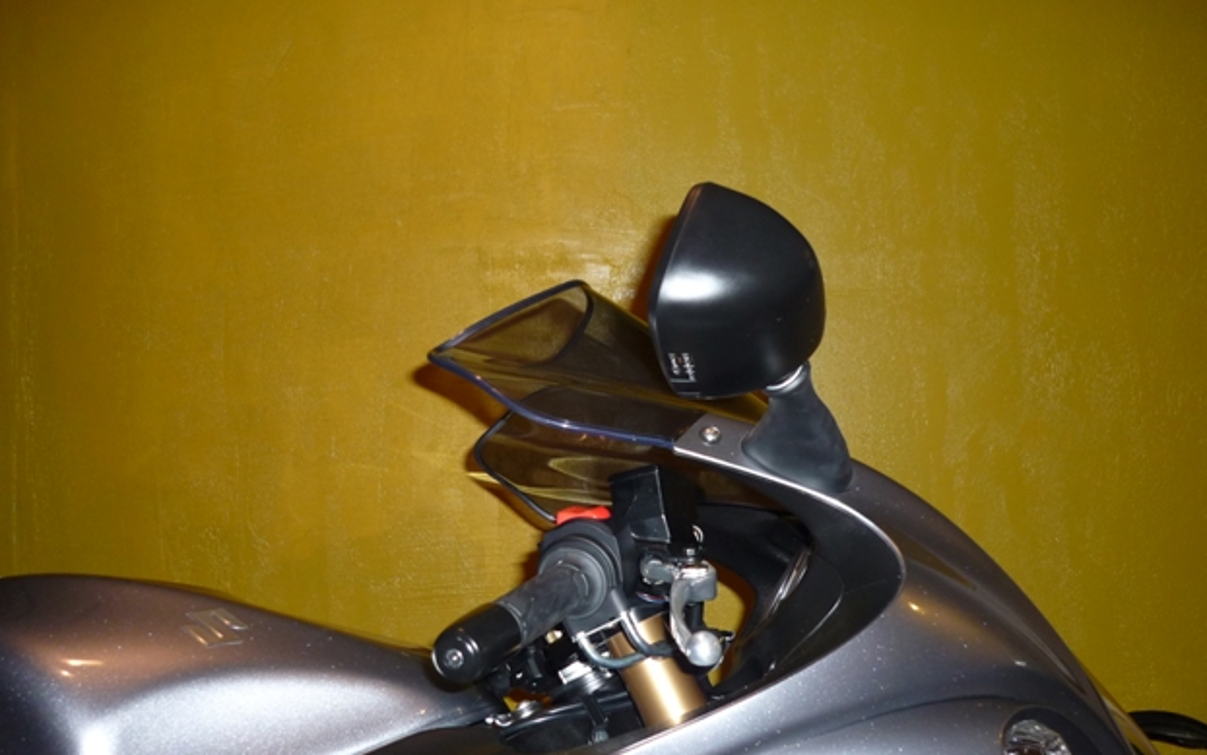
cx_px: 602
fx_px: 1184
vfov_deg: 35.3
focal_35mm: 36
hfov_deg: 54.0
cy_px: 441
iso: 160
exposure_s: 1/30
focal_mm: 5.5
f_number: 2.8
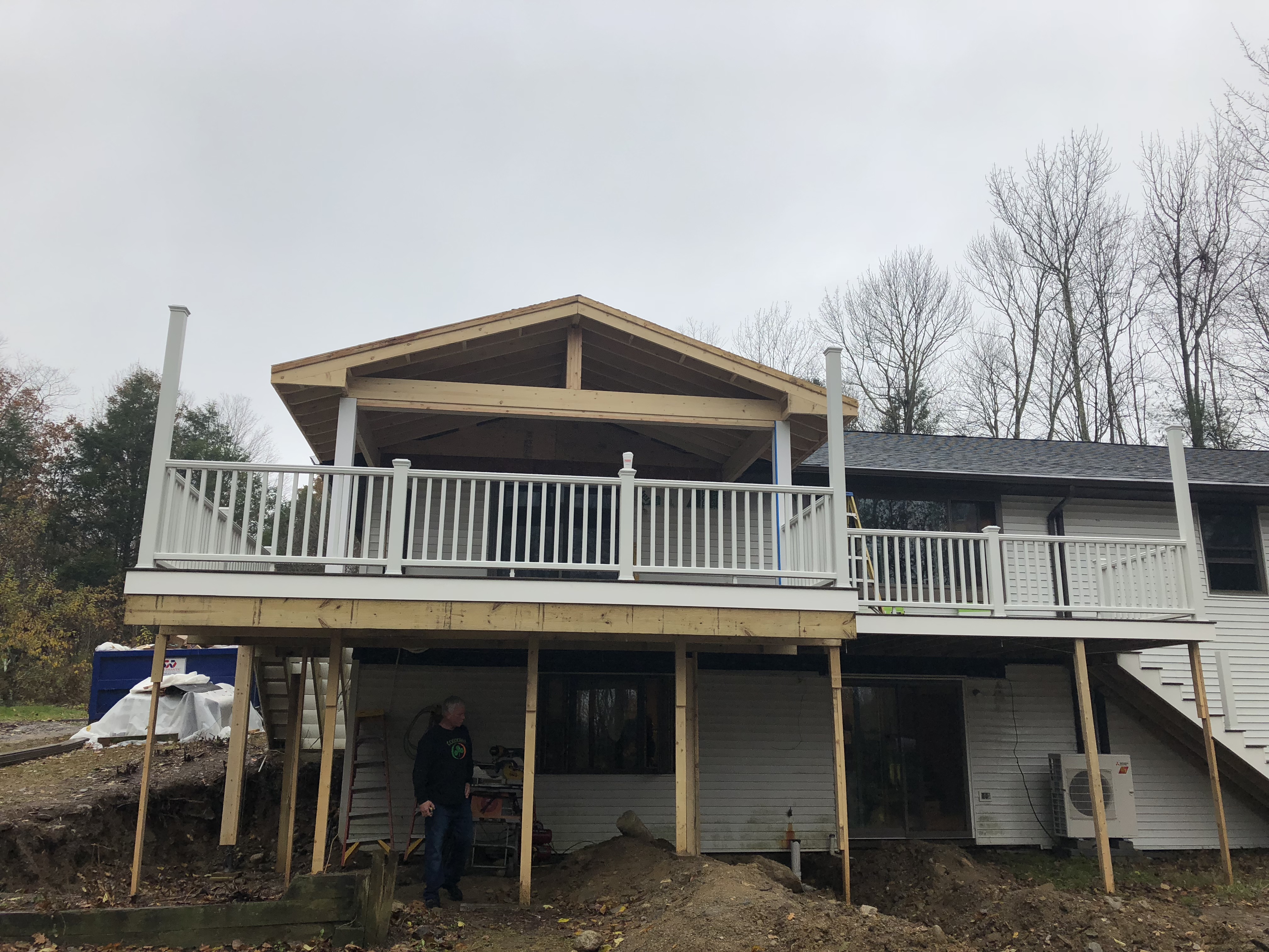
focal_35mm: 28
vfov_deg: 49.7
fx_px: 1026
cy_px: 476
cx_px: 634
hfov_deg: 63.4
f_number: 1.8
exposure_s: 1/250
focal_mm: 3.99
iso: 20
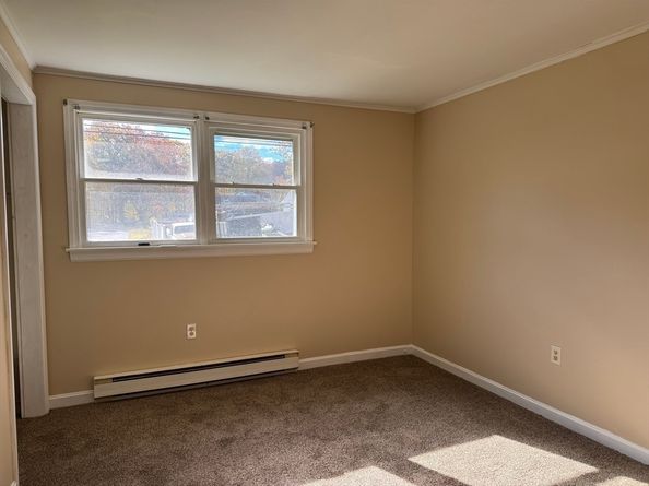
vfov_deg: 56.8
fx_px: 450
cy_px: 243
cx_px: 324
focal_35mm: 24
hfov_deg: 71.6
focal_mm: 6.76
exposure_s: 1/246
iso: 80
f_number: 1.78
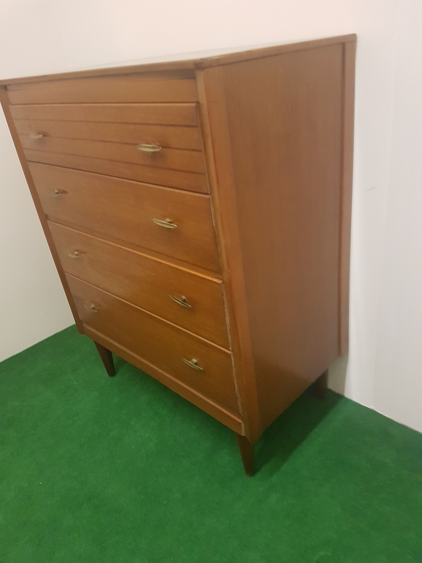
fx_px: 423
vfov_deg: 67.3
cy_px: 282
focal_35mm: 26
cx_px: 211
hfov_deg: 53.1
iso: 250
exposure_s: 1/20
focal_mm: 4.2
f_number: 1.7
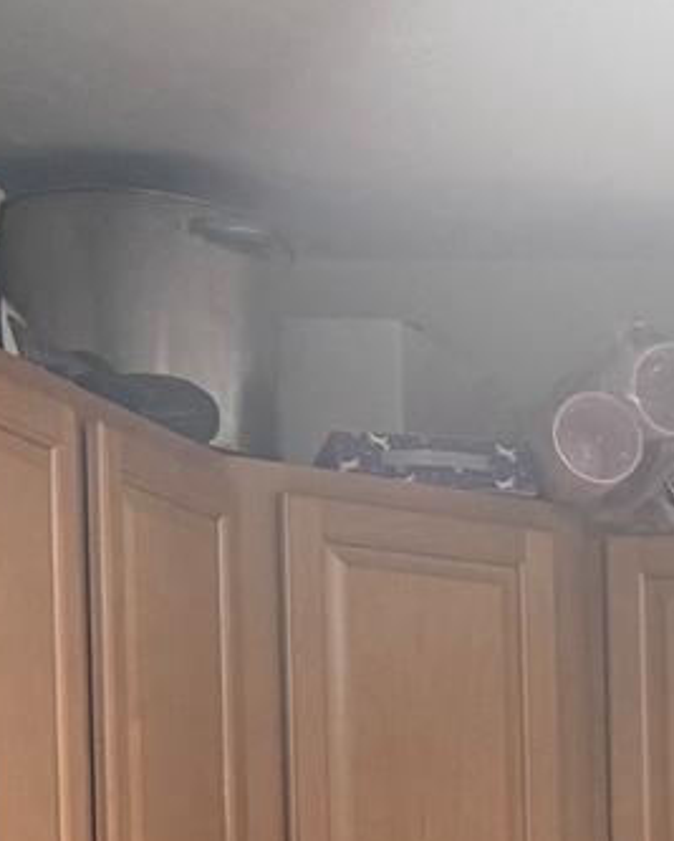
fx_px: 3586
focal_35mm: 144
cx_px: 1421
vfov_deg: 12.2
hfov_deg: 9.8
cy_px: 1523
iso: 250
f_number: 1.78
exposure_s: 1/60
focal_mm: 6.76
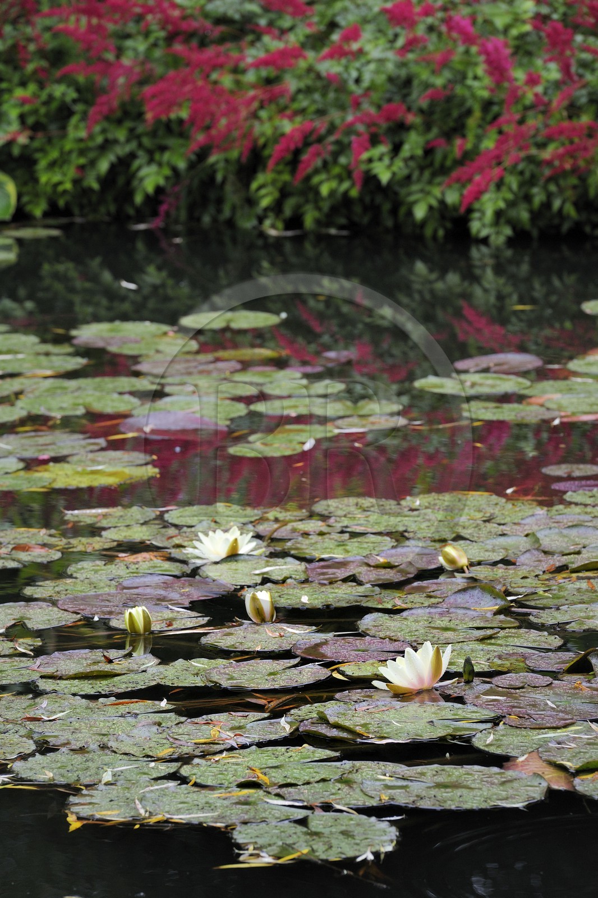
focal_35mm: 200
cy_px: 449
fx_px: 4985
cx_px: 299
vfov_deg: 10.3
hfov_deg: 6.9
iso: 800
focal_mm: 200
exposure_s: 1/160
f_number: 6.3
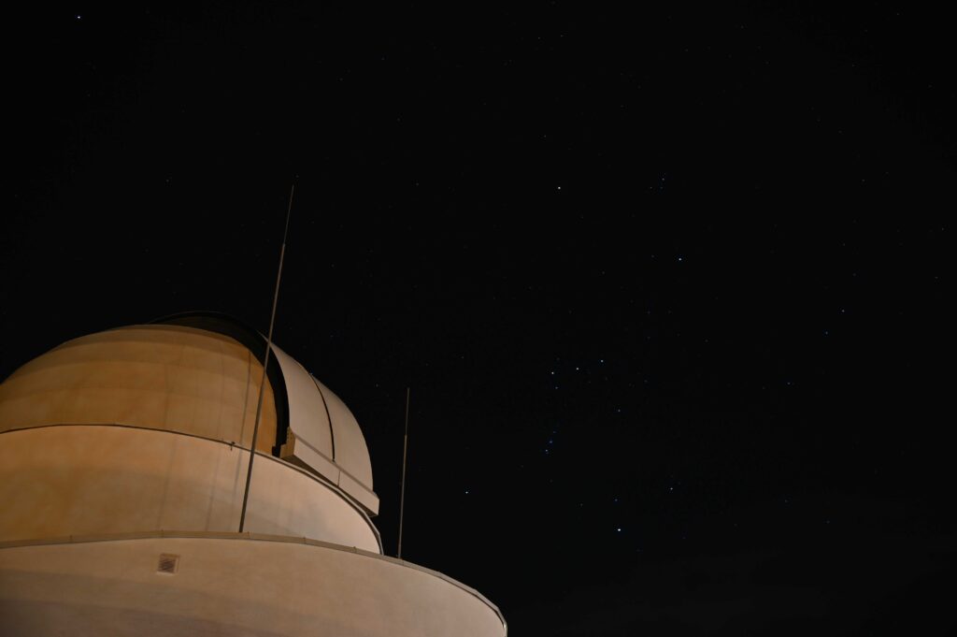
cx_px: 478
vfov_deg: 35.0
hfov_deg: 50.7
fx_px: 1009
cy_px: 318
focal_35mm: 38
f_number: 4
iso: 200
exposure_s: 6
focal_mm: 38
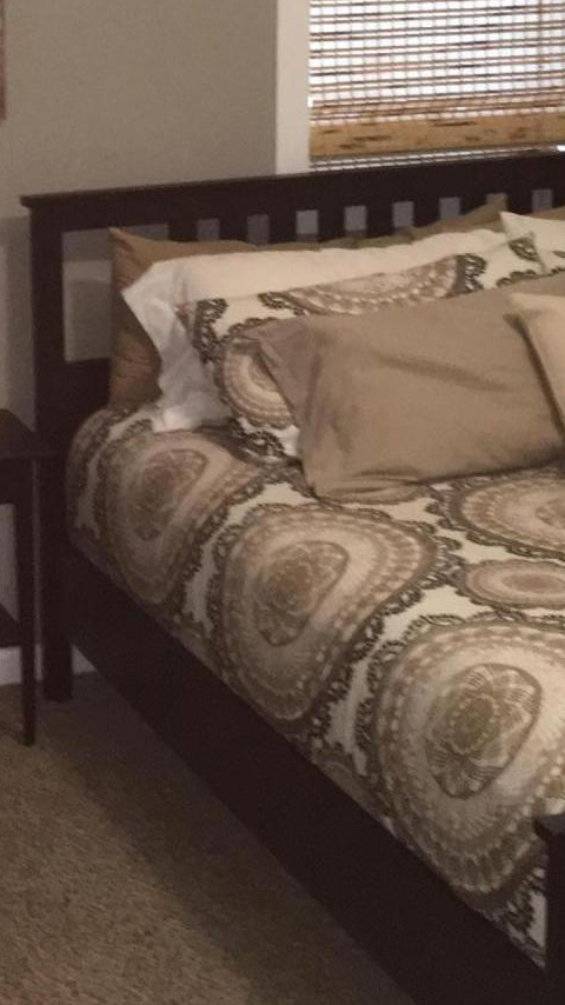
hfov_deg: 16.0
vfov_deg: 27.9
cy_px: 185
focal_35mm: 74
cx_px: 4
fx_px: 1972
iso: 160
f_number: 2.2
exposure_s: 1/16
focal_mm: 4.15
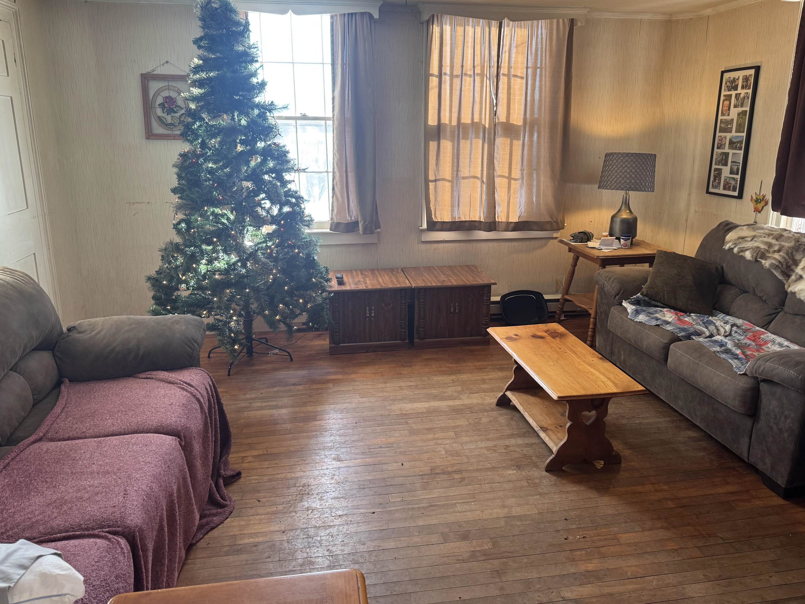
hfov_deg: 67.3
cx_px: 415
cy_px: 281
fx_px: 605
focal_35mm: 26
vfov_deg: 53.0
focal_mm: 6.76
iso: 200
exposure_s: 1/120
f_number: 1.78
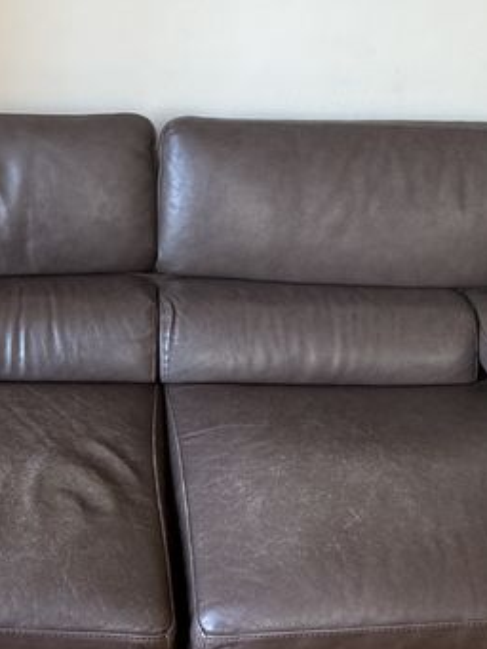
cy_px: 310
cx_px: 131
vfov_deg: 45.7
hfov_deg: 34.5
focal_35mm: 41
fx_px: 769
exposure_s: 1/50
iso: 200
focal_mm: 2.22
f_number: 2.2
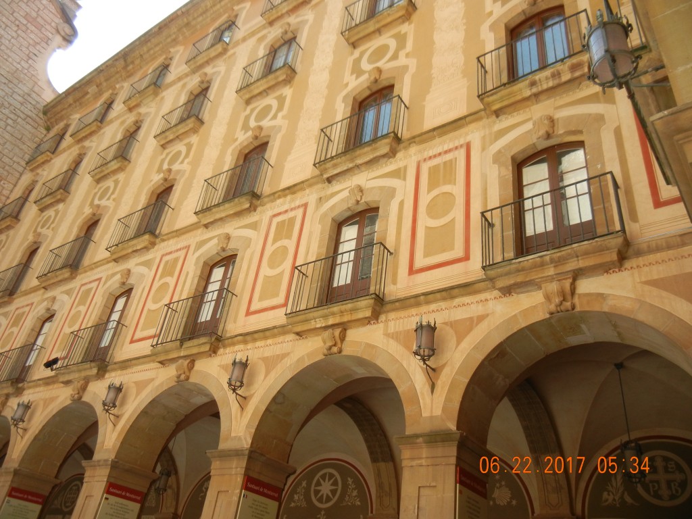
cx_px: 346
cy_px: 260
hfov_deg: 60.0
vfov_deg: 46.8
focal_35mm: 30
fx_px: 600
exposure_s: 1/290
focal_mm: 5.4
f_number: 3.5
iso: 160
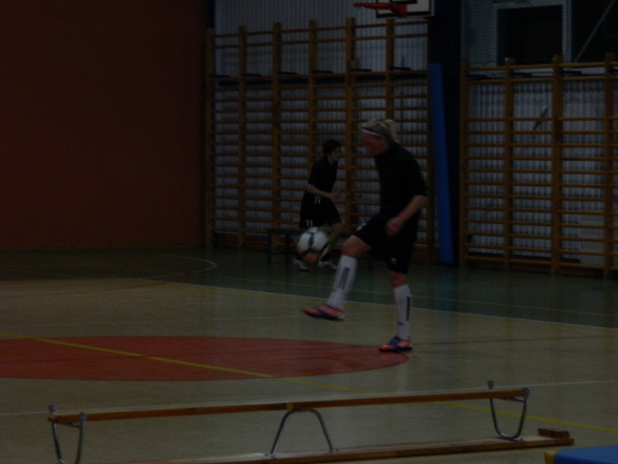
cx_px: 309
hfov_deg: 13.2
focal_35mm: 150
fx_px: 2678
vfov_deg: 9.9
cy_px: 232
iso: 400
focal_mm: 27
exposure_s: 1/60
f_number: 4.9
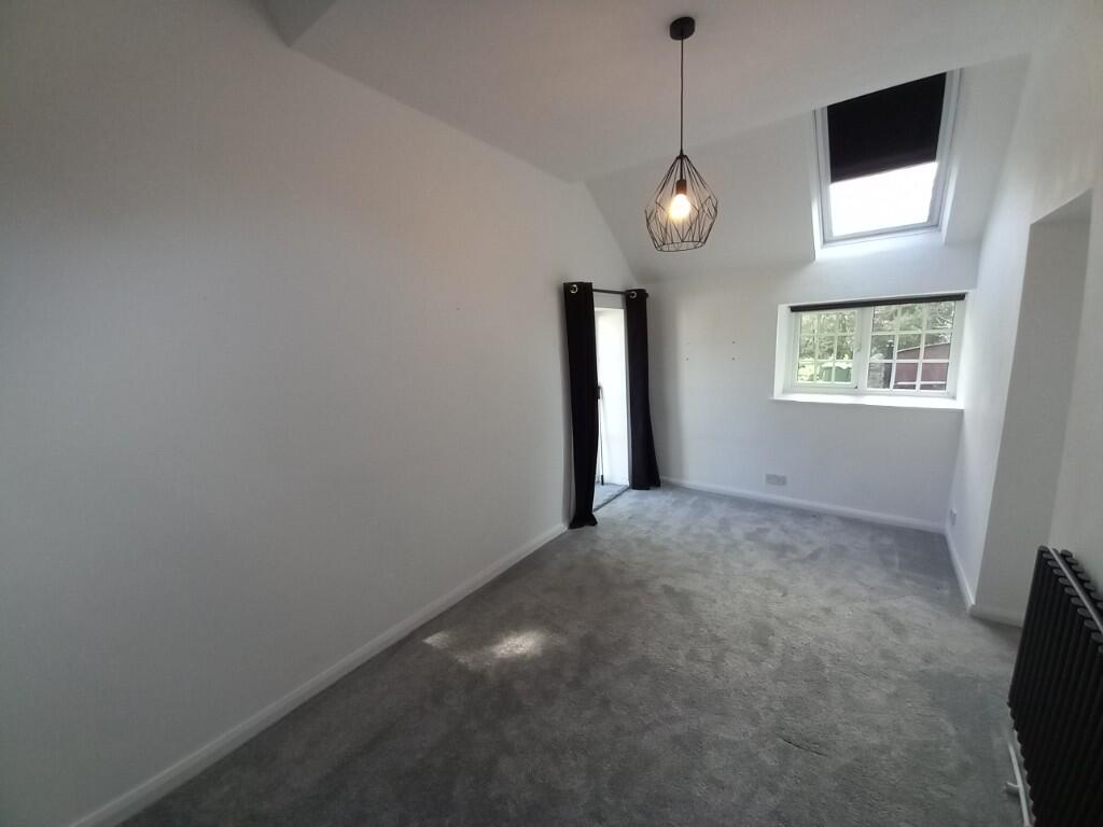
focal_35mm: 13
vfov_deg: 89.9
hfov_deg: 106.2
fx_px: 414
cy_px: 414
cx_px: 552
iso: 100
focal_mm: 1.13
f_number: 2.2
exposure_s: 1/100
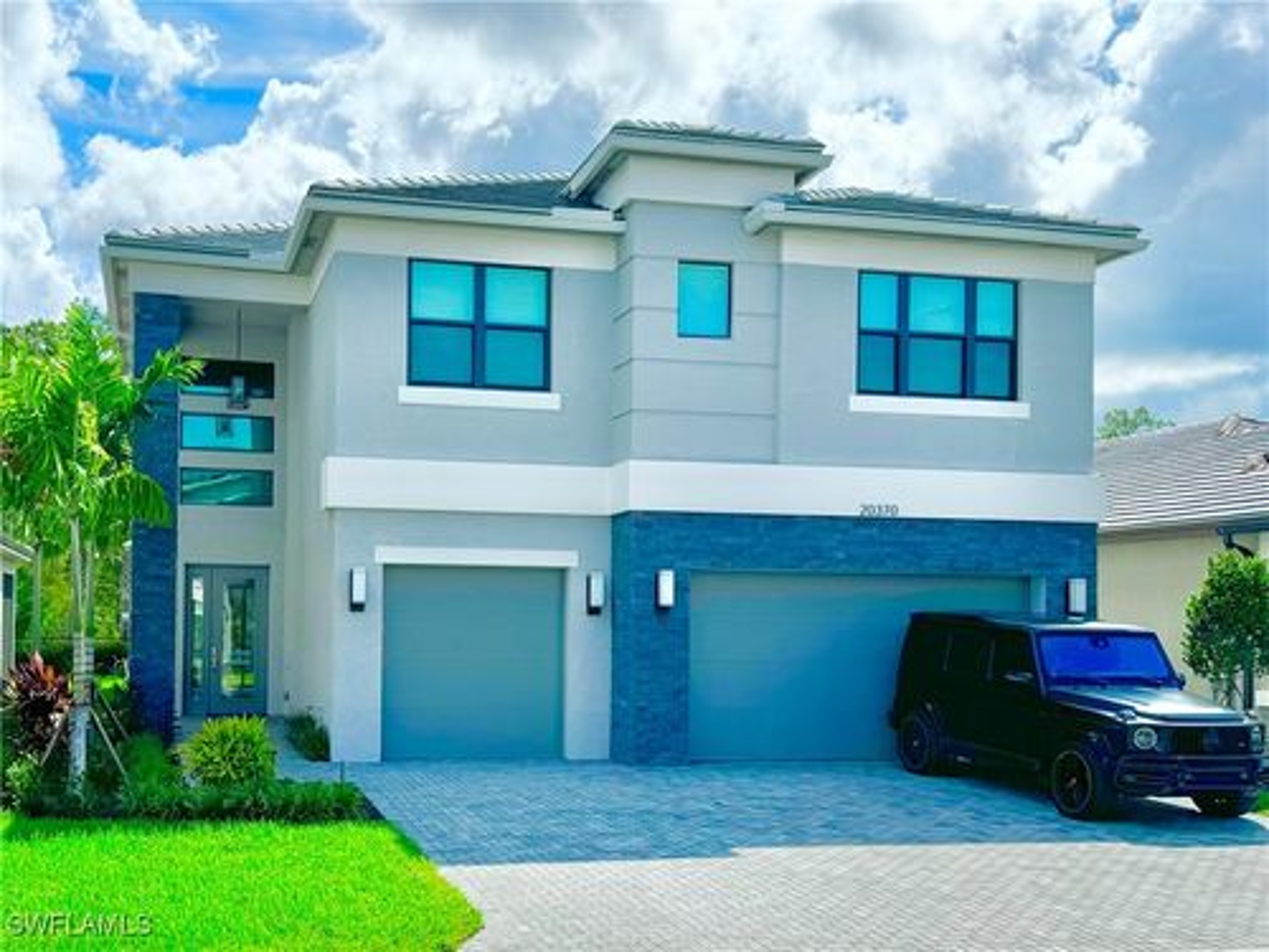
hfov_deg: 71.6
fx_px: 880
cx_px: 634
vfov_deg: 56.8
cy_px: 476
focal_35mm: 24
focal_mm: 6.76
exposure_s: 1/9009
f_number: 1.78
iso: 80
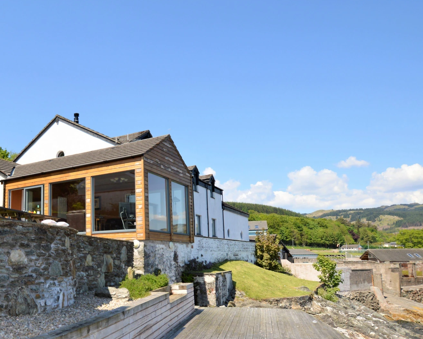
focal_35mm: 27
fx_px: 334
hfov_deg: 63.0
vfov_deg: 53.6
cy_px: 188
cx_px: 139
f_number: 8
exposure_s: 1/200
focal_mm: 13
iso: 100
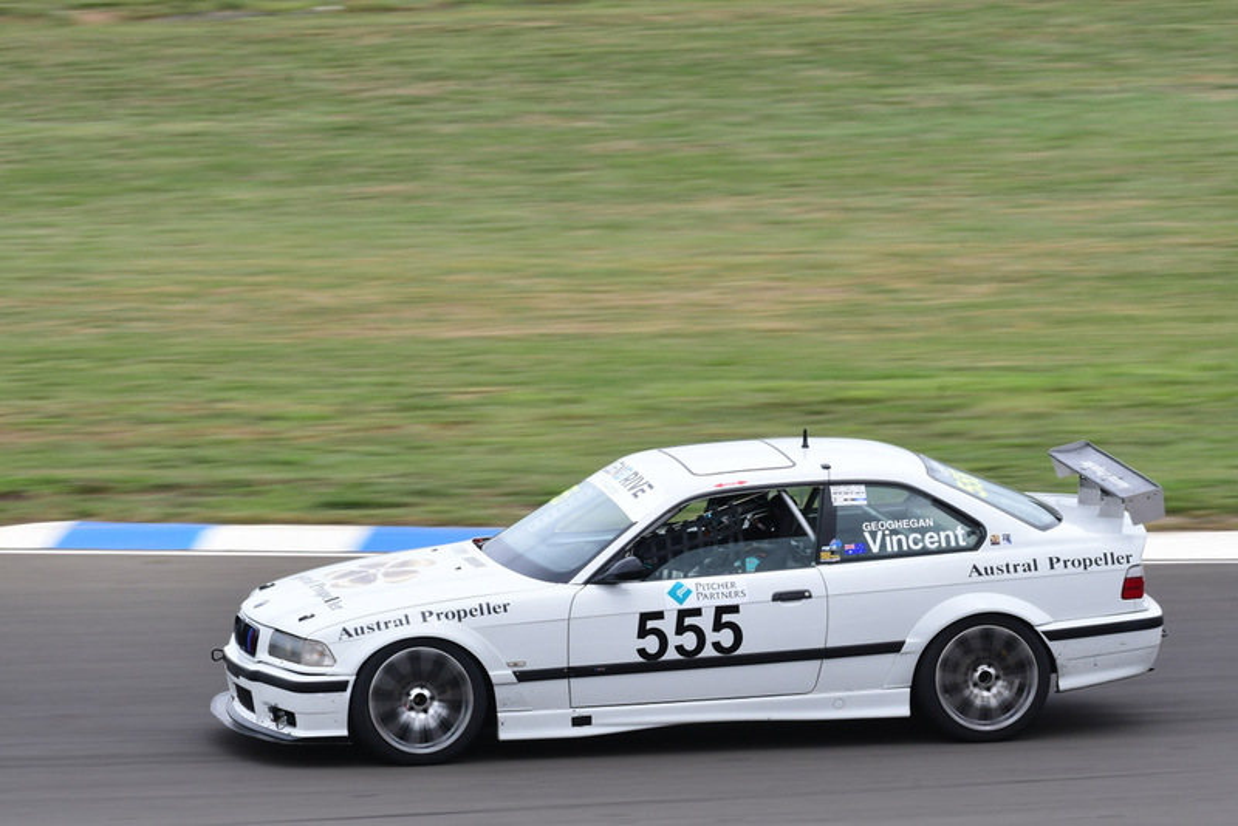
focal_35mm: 435
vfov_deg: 3.2
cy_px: 413
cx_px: 619
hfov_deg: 4.7
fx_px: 14964
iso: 320
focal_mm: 290
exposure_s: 1/200
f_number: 13
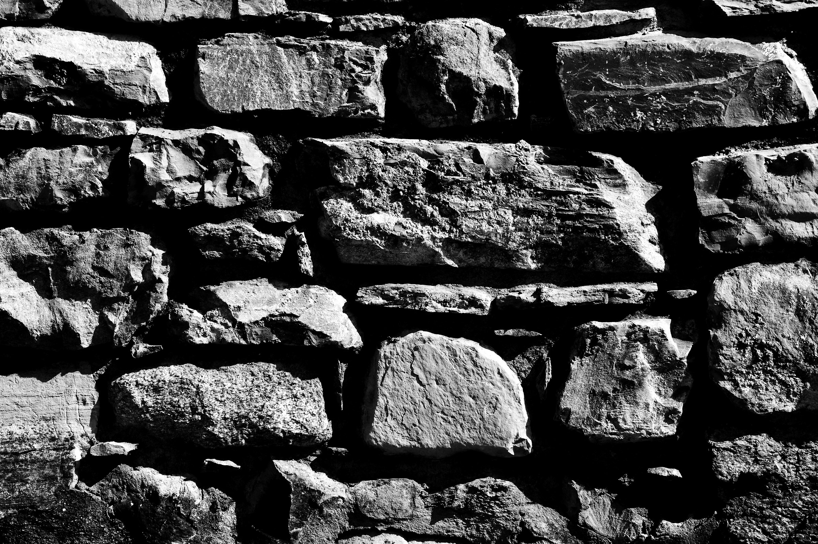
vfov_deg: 13.8
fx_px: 2247
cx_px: 409
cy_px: 272
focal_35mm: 99
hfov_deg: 20.6
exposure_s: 1/500
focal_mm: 66
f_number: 11
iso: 320
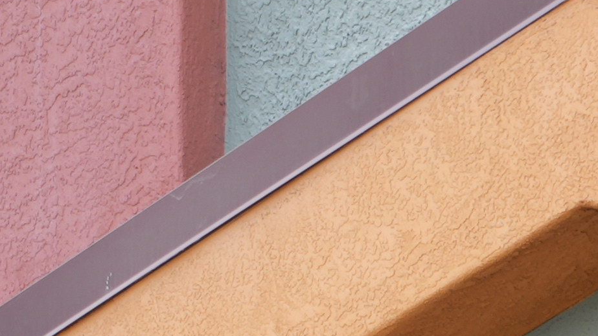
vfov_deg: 3.3
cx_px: 803
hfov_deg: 5.9
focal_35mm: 366
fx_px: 5803
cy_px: 783
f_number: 4
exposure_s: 1/160
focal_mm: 76
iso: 160
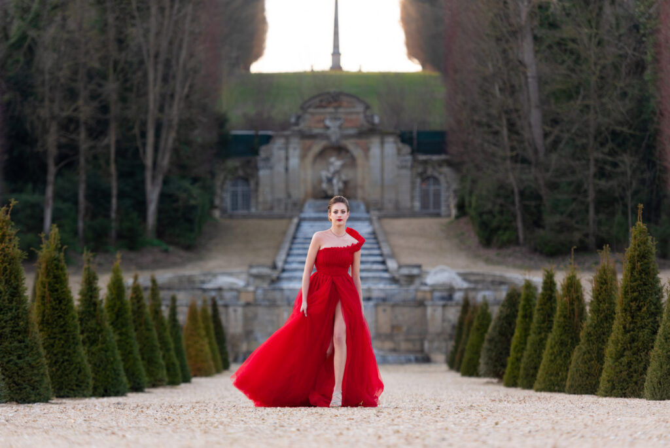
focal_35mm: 145
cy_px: 224
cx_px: 335
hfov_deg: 14.1
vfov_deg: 9.5
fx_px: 2700
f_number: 3.5
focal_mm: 145
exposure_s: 1/400
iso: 400
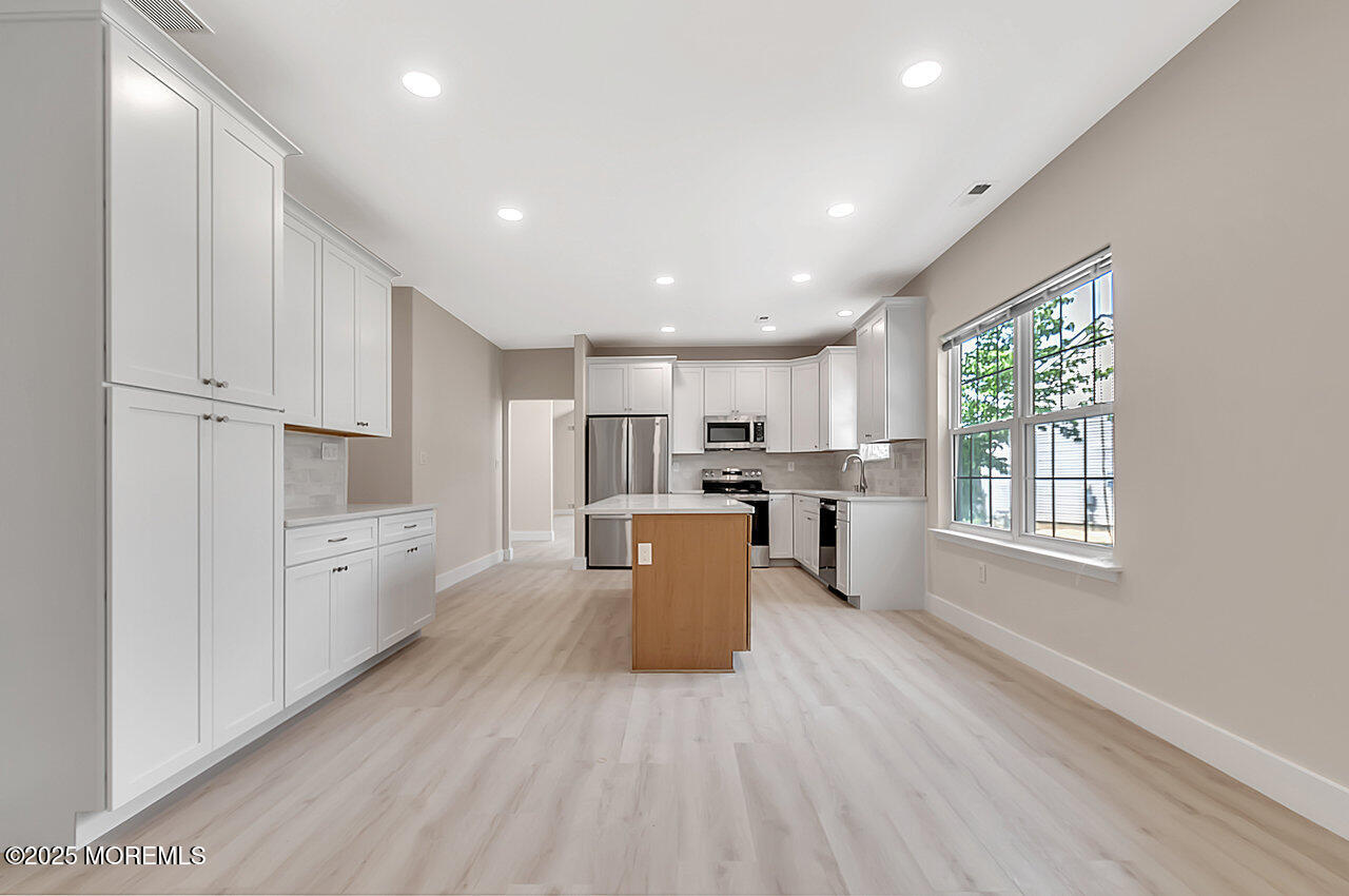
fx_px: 561
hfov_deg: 100.5
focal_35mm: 15
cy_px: 448
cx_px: 674
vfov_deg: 77.2
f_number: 6.3
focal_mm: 10
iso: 200
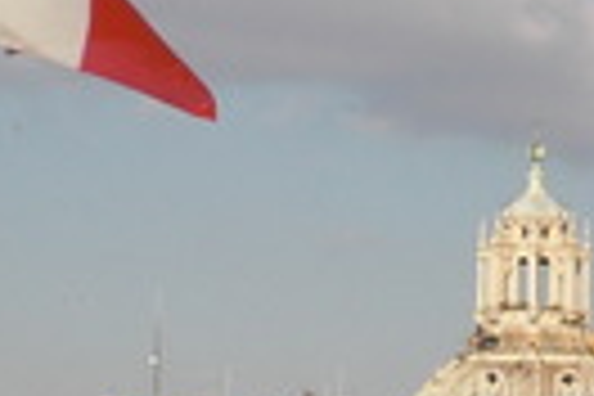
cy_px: 346
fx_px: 3168
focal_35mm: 192
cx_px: 459
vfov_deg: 7.1
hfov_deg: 10.7
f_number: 5.6
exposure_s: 1/320
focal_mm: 6.3
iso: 64
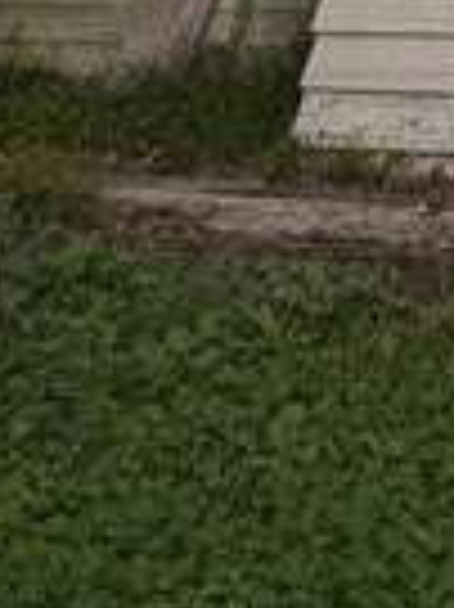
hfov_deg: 10.7
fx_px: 1857
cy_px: -671
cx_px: 1268
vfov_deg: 14.7
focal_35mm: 106
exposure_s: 1/121
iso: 80
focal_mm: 2.22
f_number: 2.2
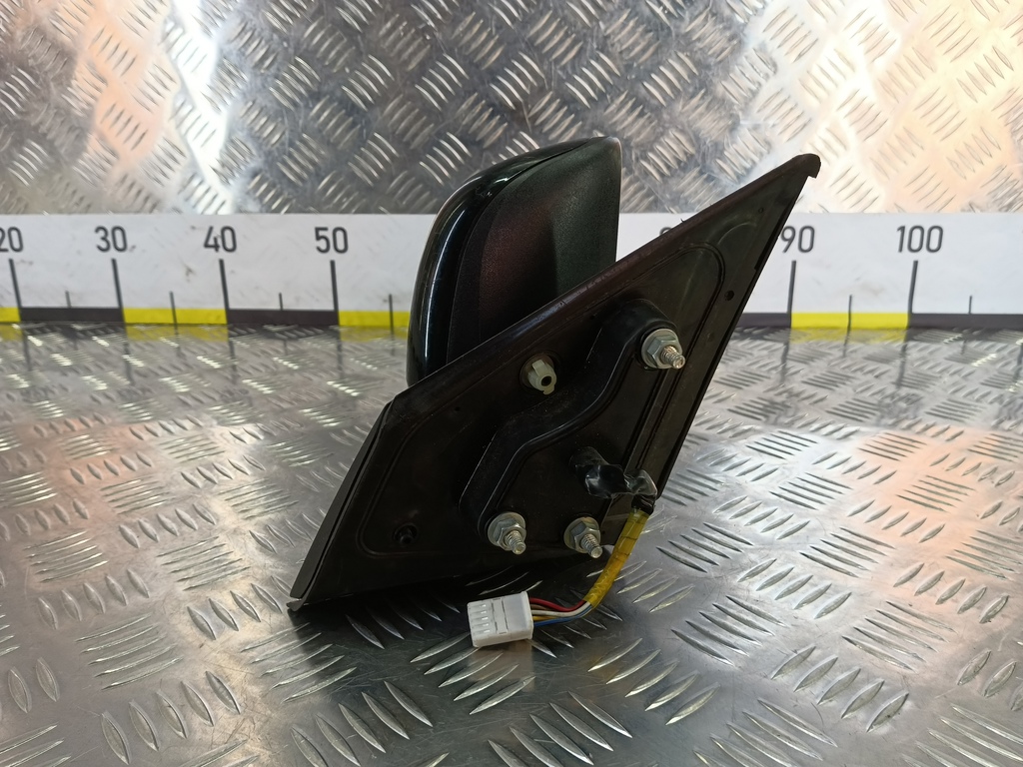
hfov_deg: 73.9
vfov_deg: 58.9
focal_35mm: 23
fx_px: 680
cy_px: 384
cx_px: 512
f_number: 1.6
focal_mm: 4.11
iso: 130
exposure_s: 1/100
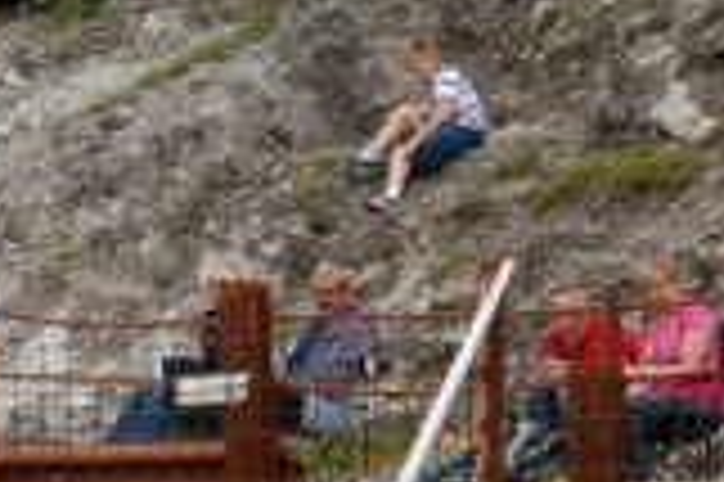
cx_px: -351
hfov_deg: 4.4
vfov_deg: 2.9
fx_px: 9322
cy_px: 910
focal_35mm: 464
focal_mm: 78
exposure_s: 1/1000
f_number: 5.6
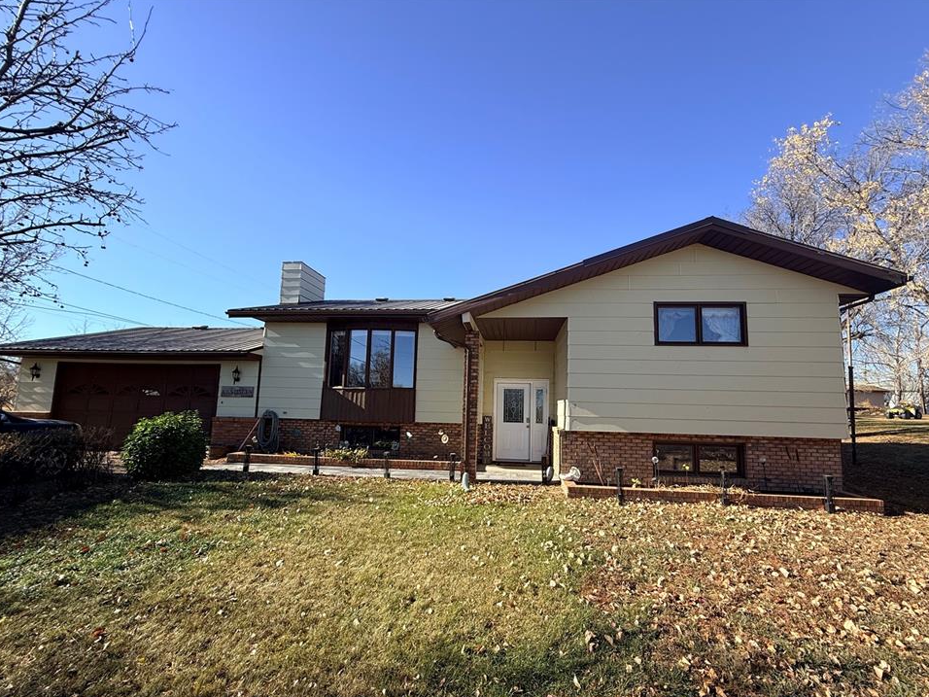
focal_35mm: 15
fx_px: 403
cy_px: 368
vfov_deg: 81.7
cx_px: 487
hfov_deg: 98.1
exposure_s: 1/955
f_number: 2.2
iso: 50
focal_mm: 2.22
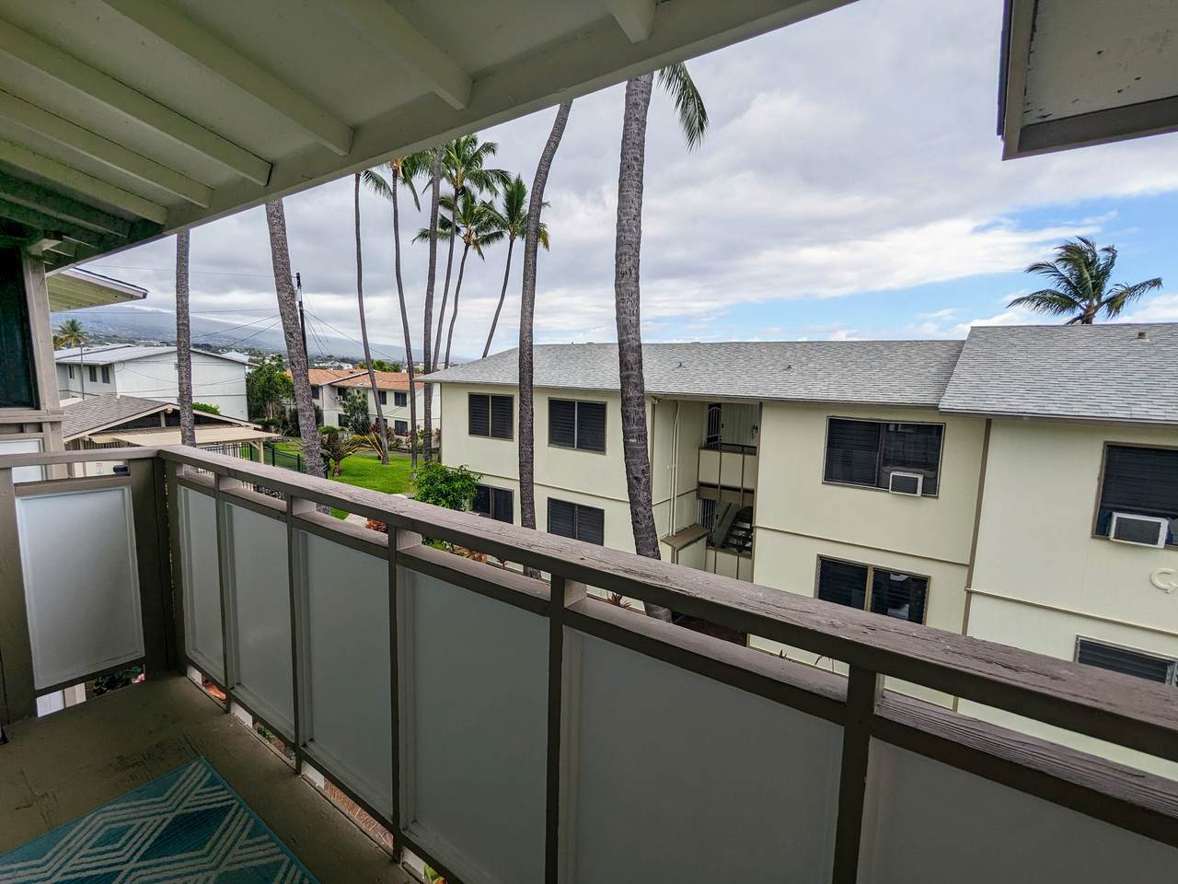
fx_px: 544
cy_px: 442
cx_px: 589
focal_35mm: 16
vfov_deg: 78.1
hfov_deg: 94.5
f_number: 2.2
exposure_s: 1/1176
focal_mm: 2.35
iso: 49
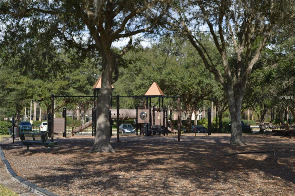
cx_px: 148
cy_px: 98
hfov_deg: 35.1
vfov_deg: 23.7
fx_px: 466
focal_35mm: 57
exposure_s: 1/400
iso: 100
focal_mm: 38
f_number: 5
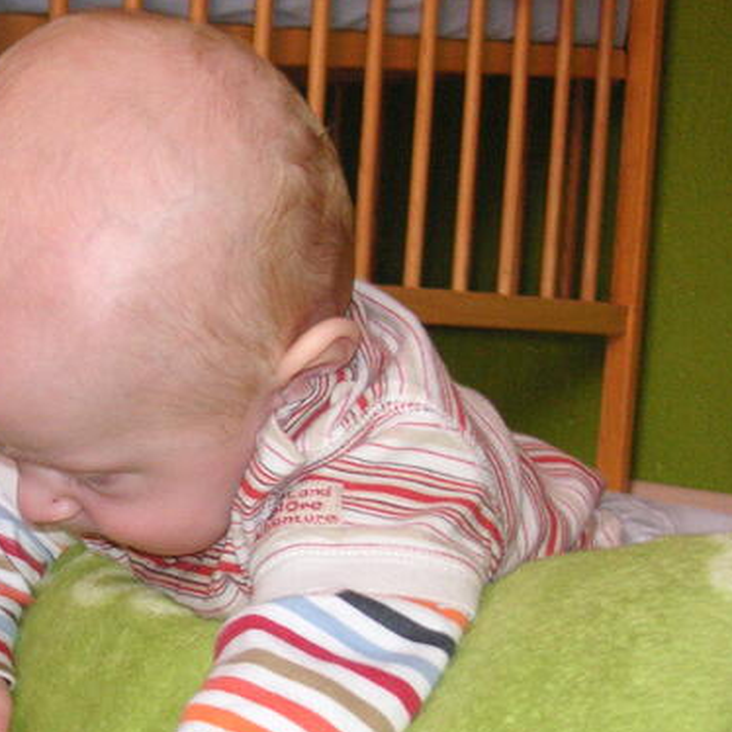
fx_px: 1675
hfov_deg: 23.6
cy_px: 454
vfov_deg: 24.6
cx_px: 6
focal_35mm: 70
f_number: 2.8
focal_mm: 6.1
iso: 160
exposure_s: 1/45
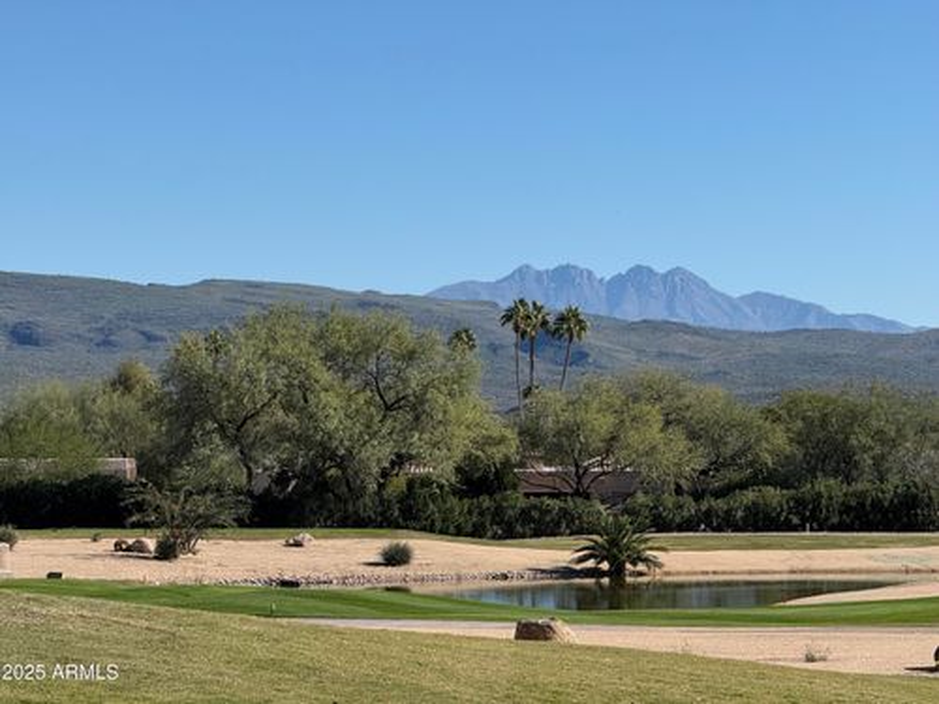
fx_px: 3255
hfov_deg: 16.4
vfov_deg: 12.3
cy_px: 352
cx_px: 470
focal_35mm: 120
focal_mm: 15.66
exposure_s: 1/2358
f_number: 2.8
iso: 64
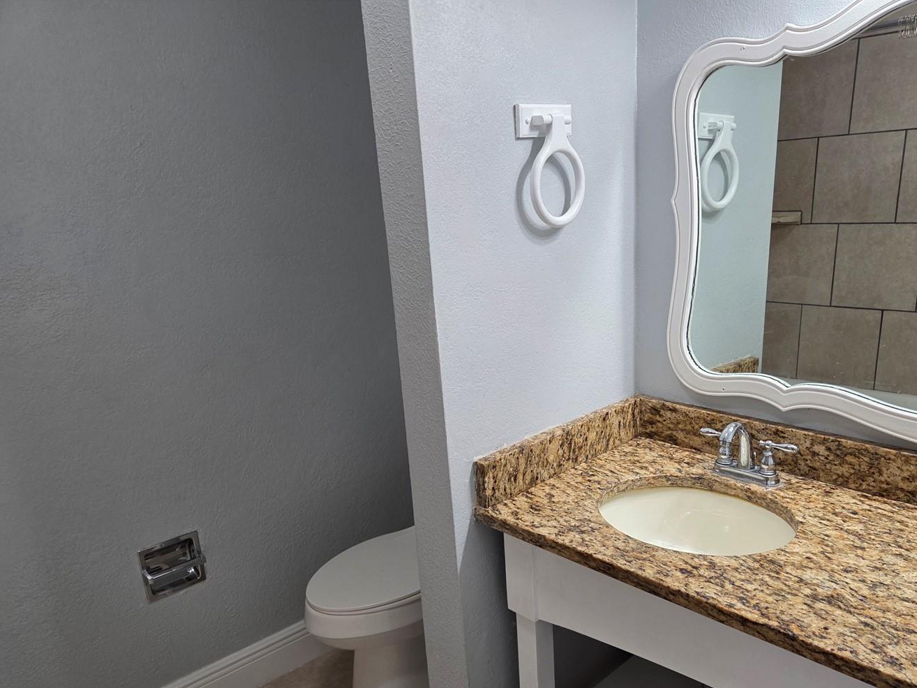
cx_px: 540
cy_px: 417
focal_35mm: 28
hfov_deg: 63.0
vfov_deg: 49.4
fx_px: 742
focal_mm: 5.4
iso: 250
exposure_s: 1/120
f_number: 1.8
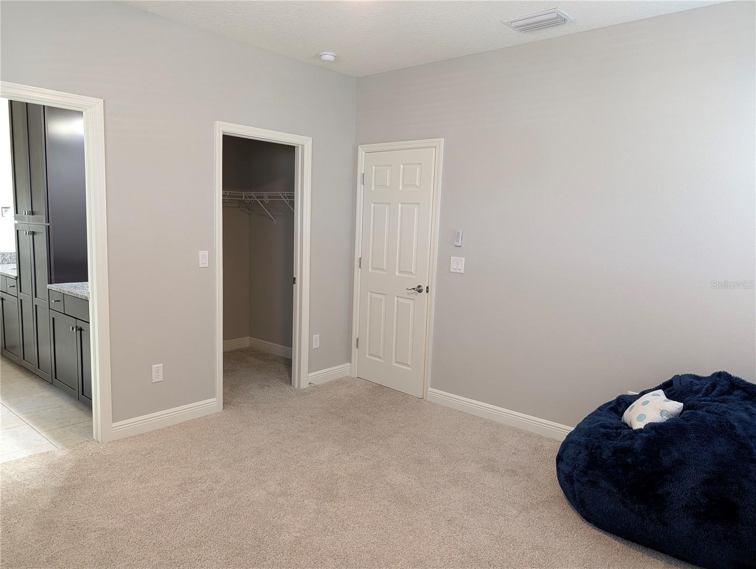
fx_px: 525
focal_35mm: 24
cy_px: 284
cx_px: 378
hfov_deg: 71.5
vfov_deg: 56.9
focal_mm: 6.9
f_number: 1.68
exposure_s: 1/30
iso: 217
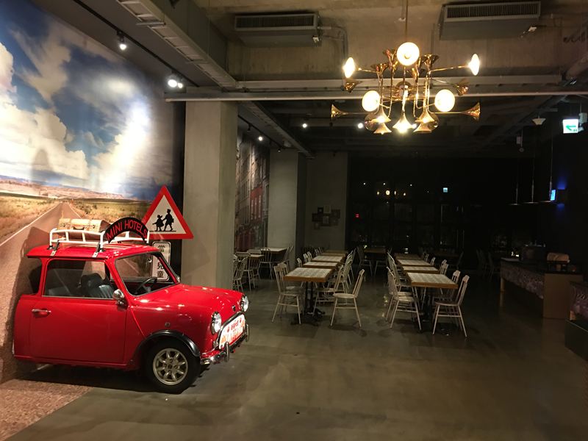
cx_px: 294
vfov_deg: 48.2
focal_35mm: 29
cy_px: 220
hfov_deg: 61.7
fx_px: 493
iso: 80
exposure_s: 1/8
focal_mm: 4.15
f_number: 2.2
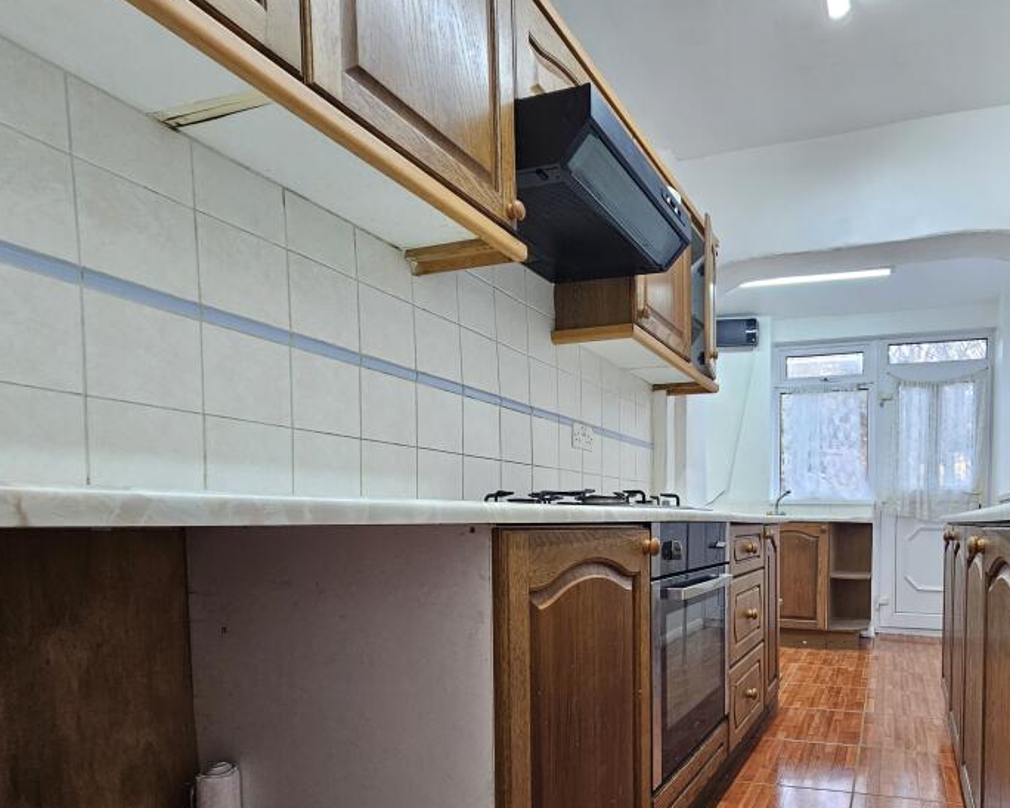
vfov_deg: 68.2
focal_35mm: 19
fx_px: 568
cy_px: 558
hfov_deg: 78.1
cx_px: 737
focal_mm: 2.2
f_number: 2.2
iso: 100
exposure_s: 1/50
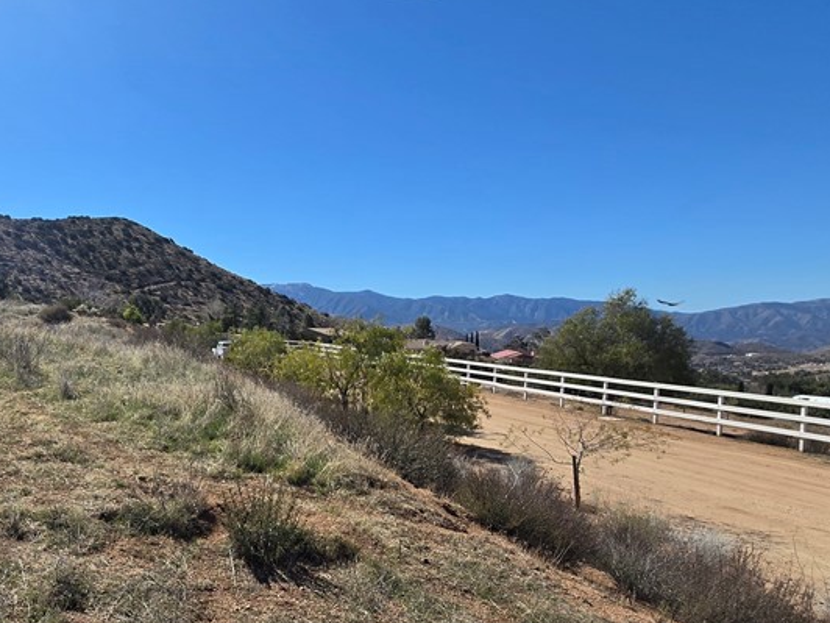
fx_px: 599
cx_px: 92
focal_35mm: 25
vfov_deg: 54.5
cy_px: 368
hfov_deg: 59.6
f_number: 2.2
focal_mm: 2.2
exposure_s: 1/2929
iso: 50
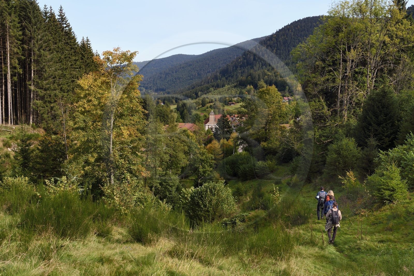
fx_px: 437
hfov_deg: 50.7
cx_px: 207
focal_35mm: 38
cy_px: 138
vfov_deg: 35.0
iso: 200
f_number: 10
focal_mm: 38
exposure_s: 1/250
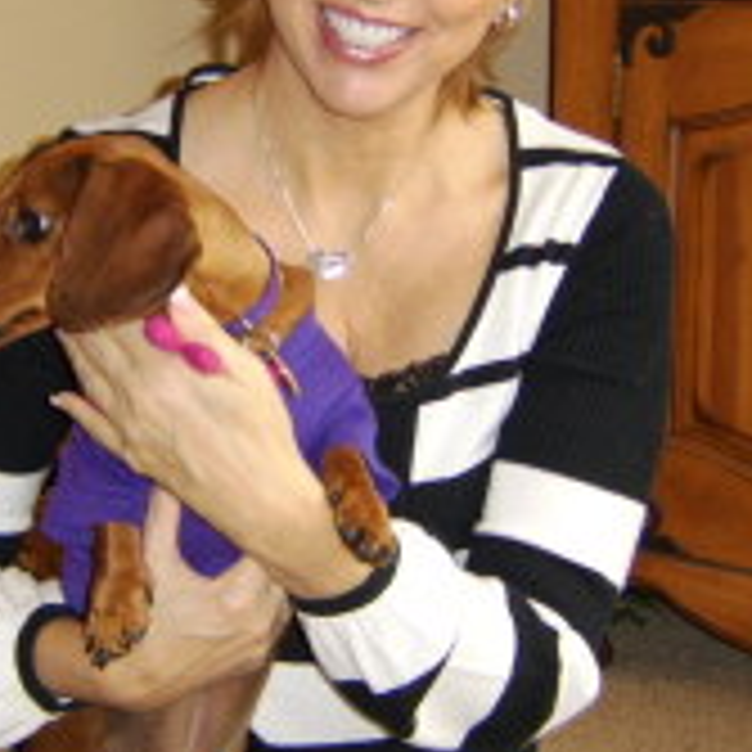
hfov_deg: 23.3
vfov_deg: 23.2
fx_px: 1819
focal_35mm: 74
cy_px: 245
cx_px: 257
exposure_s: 1/30
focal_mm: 8.13
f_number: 2.7
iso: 200
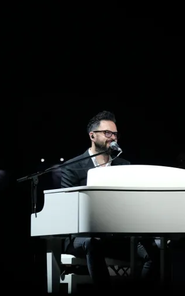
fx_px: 2606
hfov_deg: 4.1
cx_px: 124
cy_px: 148
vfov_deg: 6.5
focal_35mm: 323
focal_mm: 140
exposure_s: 1/800
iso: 2000
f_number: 2.8
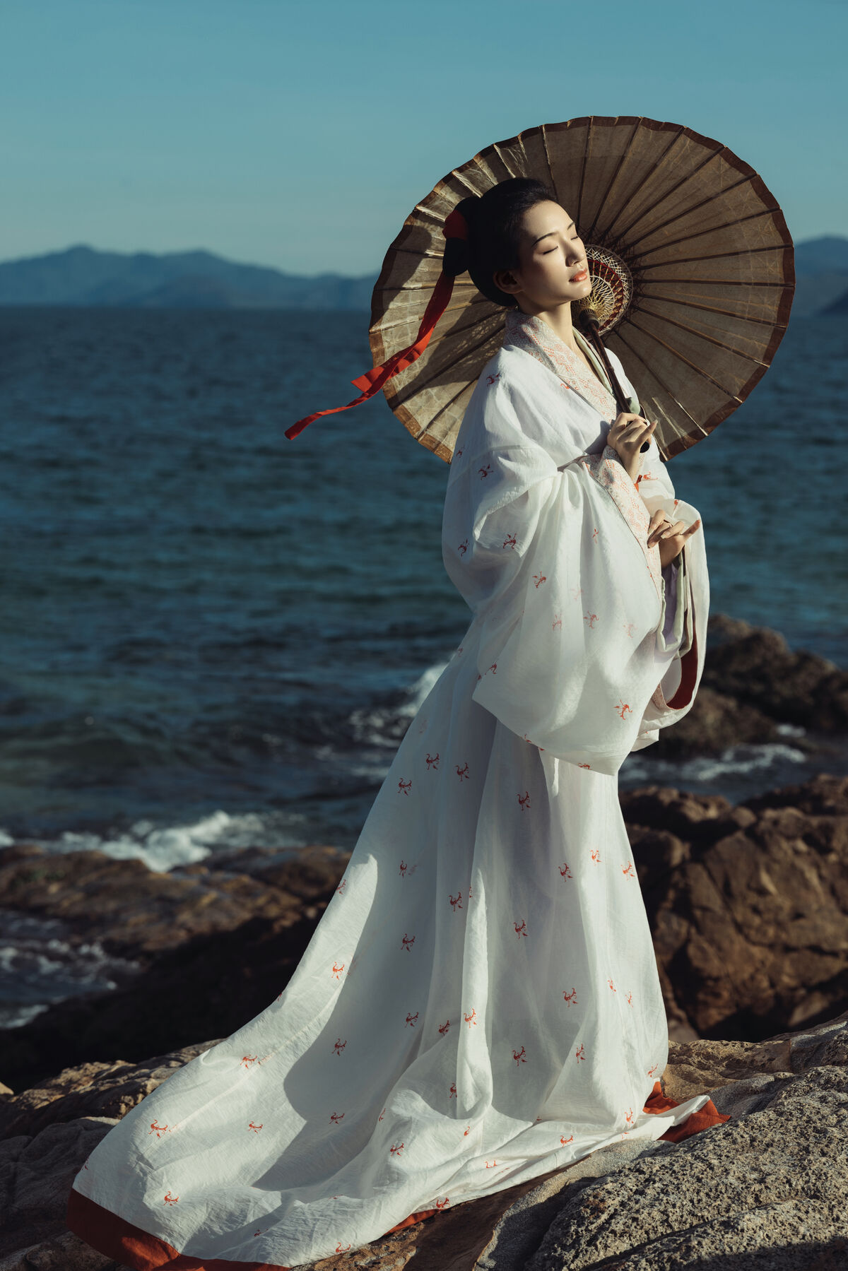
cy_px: 636
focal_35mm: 84
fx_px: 2967
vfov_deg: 24.2
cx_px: 424
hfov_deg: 16.3
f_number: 4.5
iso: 100
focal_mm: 85
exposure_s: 1/1250
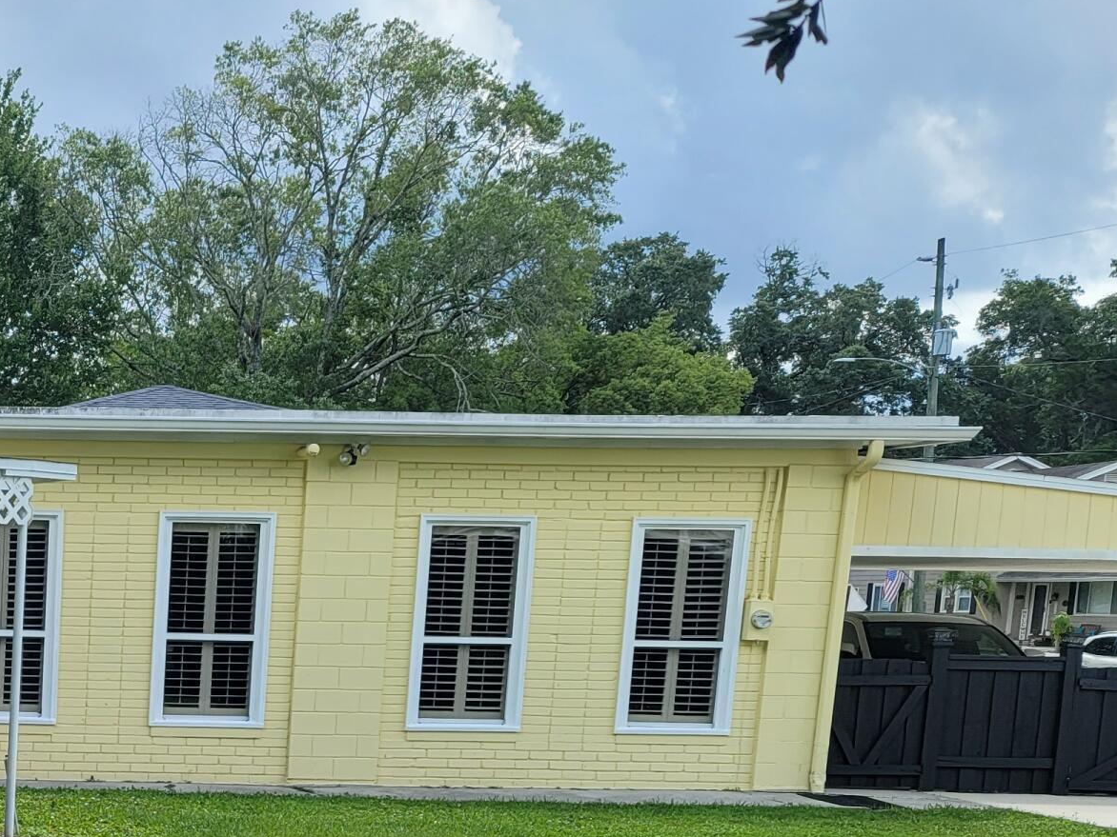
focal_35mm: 64
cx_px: -220
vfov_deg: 21.8
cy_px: 898
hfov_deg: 26.8
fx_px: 2065
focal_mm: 7
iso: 20
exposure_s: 1/420
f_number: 1.8
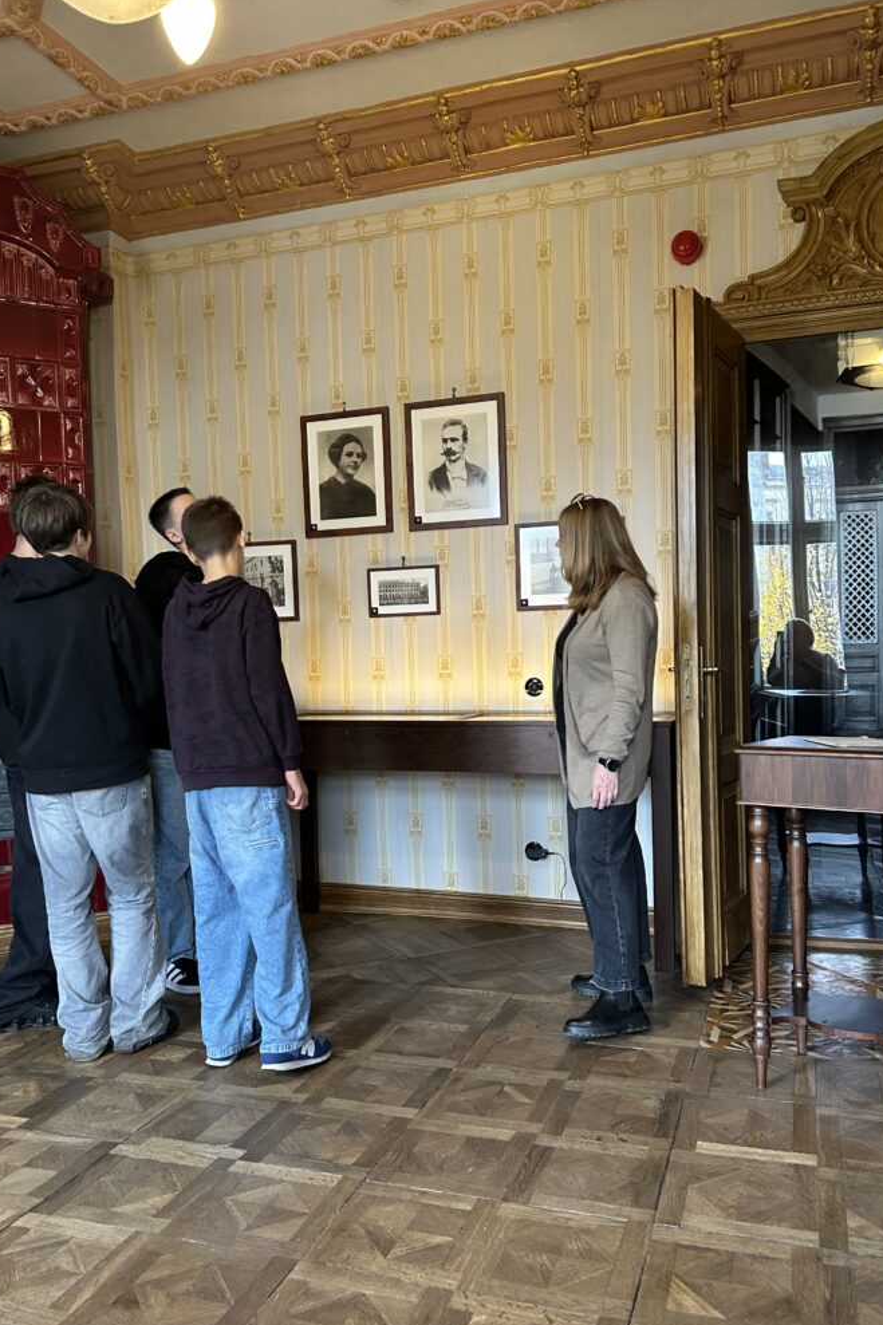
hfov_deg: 46.4
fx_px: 1030
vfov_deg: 65.5
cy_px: 681
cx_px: 450
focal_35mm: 28
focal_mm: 5.7
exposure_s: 1/50
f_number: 1.5
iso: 250
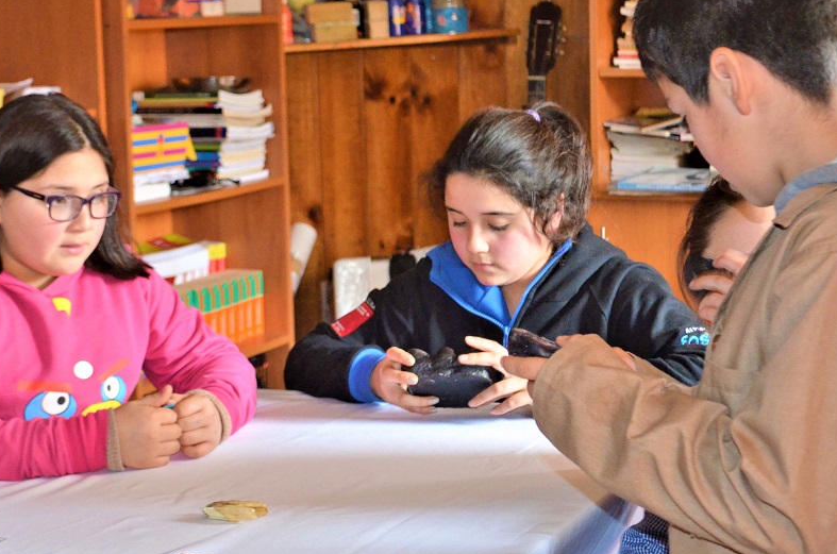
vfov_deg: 17.0
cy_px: 212
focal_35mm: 80
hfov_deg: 25.4
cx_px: 346
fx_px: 1856
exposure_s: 1/60
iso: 2500
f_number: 5.3
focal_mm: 42
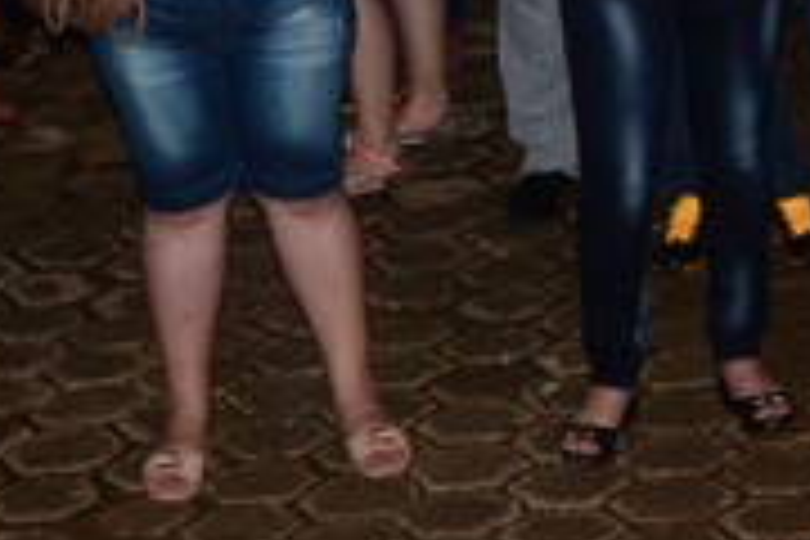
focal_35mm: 218
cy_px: -99
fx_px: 4905
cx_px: 585
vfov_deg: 6.3
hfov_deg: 9.4
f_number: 5
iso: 800
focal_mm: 58
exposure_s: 1/100
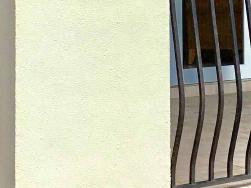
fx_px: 1044
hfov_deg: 13.4
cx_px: 281
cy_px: -37
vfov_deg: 10.1
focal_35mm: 144
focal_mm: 3.3
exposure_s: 1/684
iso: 25
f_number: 2.4
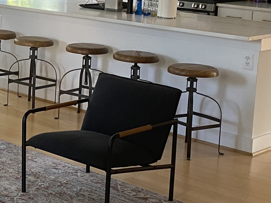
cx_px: -54
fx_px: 736
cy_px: 33
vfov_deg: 15.6
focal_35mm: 94
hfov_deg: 19.6
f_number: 1.8
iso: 125
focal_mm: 4.25
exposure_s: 1/87
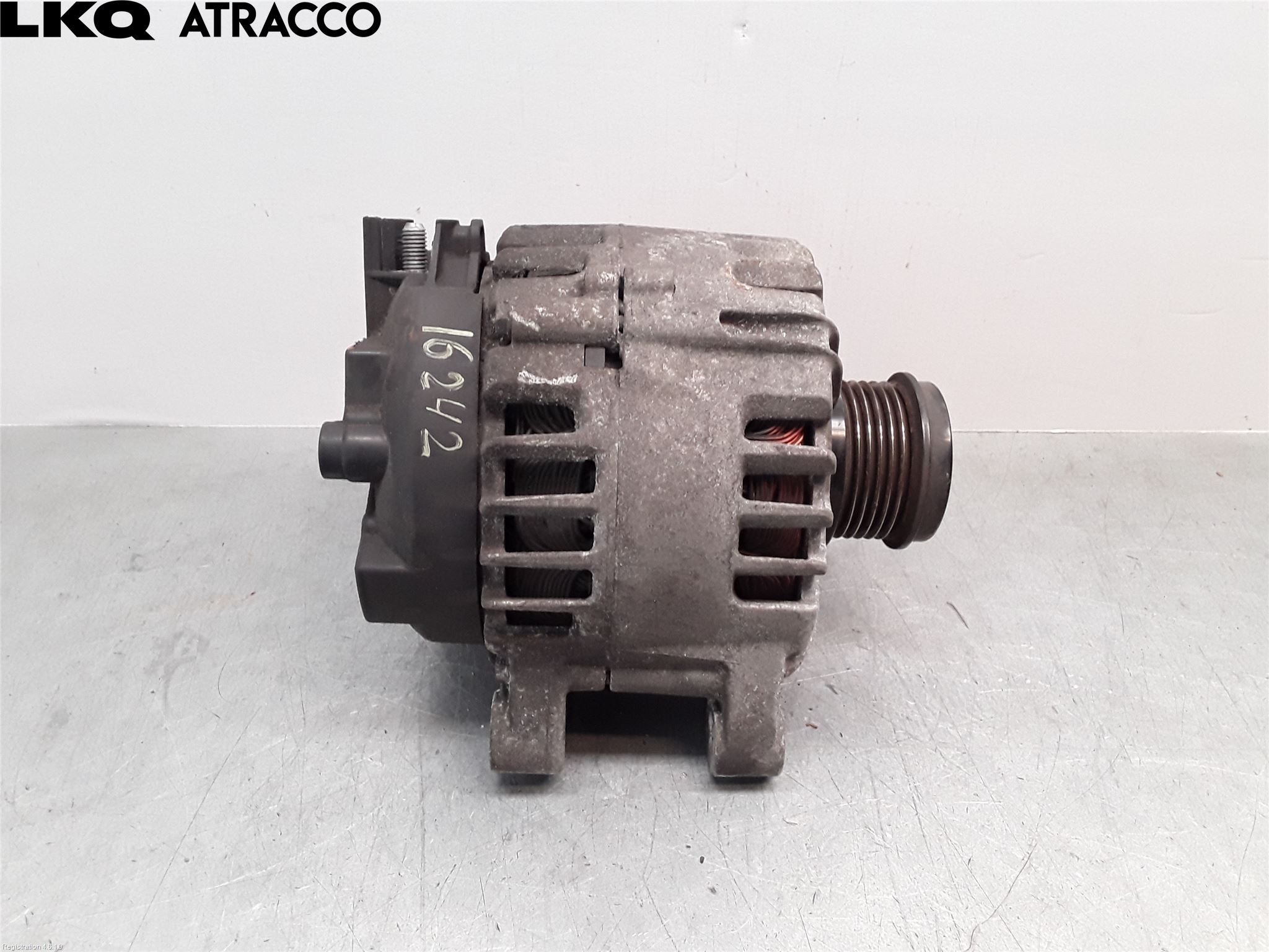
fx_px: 1026
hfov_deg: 63.4
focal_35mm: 28
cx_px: 634
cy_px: 476
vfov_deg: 49.7
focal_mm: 2.91
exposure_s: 1/100
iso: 100
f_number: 1.9
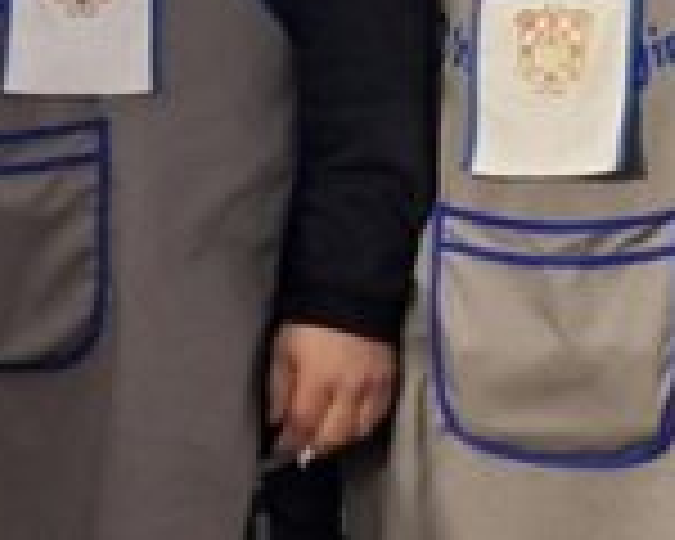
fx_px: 3057
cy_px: 410
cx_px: -608
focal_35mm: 153
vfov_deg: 10.1
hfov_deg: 11.5
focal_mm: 5.54
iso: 400
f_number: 1.8
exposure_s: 1/20
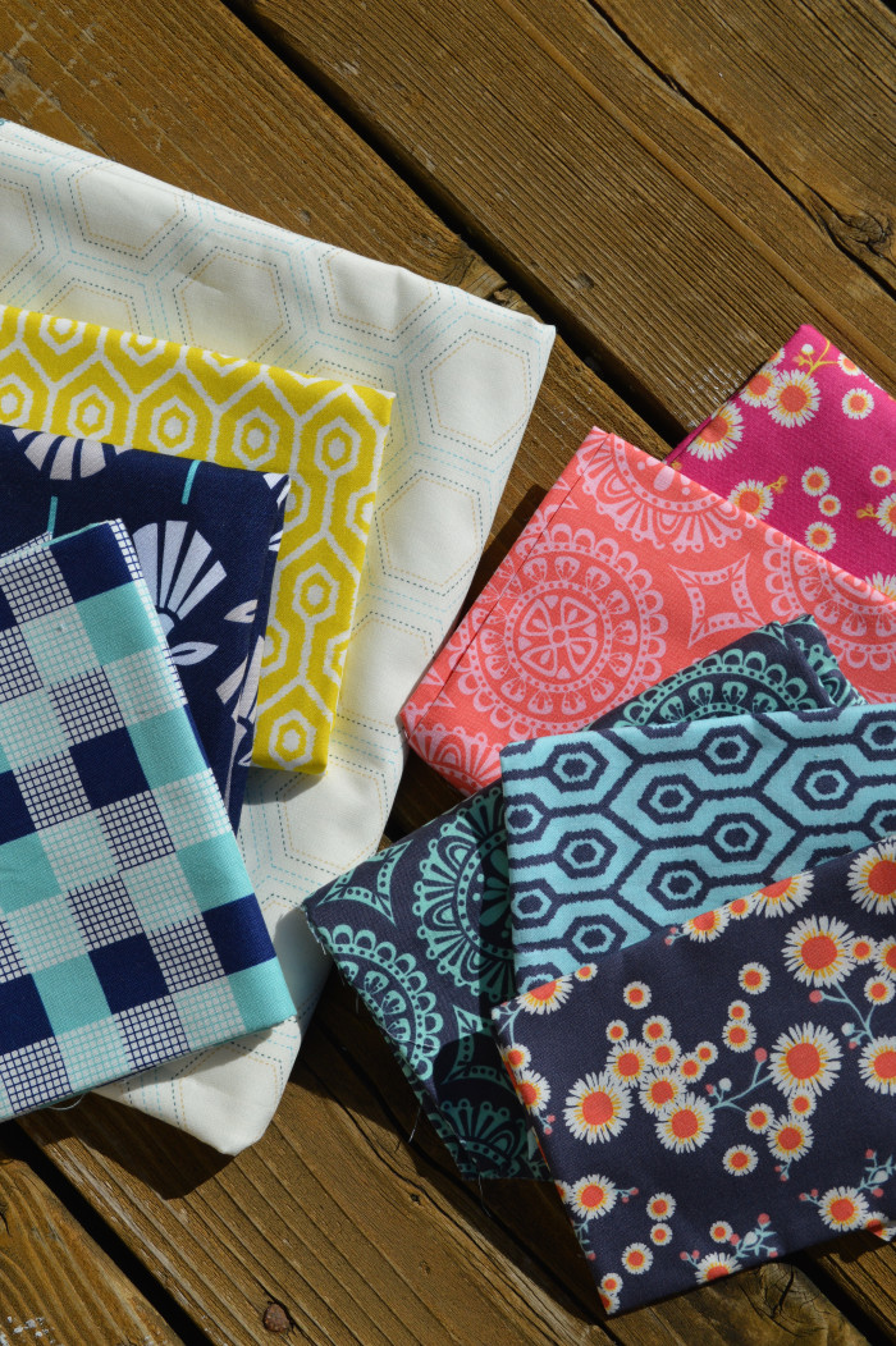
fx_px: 1794
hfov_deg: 28.0
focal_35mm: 48
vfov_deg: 41.1
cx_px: 448
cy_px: 673
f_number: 10
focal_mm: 32
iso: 100
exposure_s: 1/400
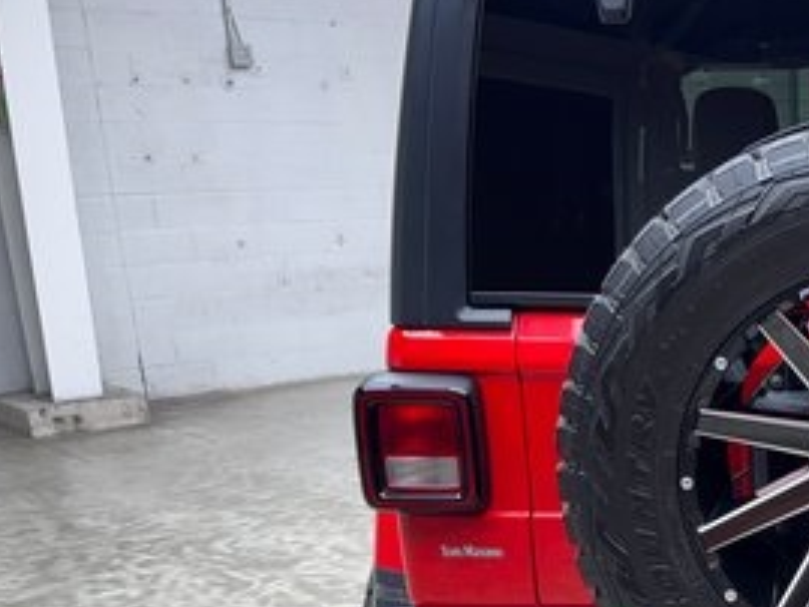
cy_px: 556
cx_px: 896
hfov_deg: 30.2
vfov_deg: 24.9
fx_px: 1333
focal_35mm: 57
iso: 125
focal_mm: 6.76
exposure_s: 1/120
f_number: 1.78
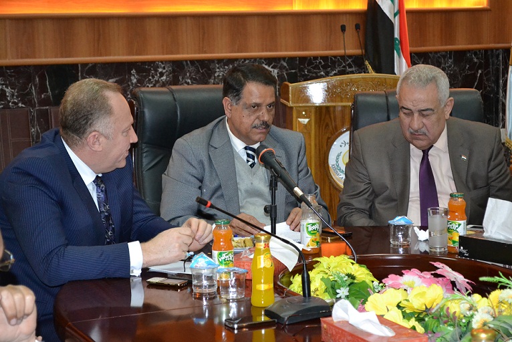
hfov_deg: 24.6
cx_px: 256
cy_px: 171
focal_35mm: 82
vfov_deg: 16.6
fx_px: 1173
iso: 3200
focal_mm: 55
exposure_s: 1/60
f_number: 5.6
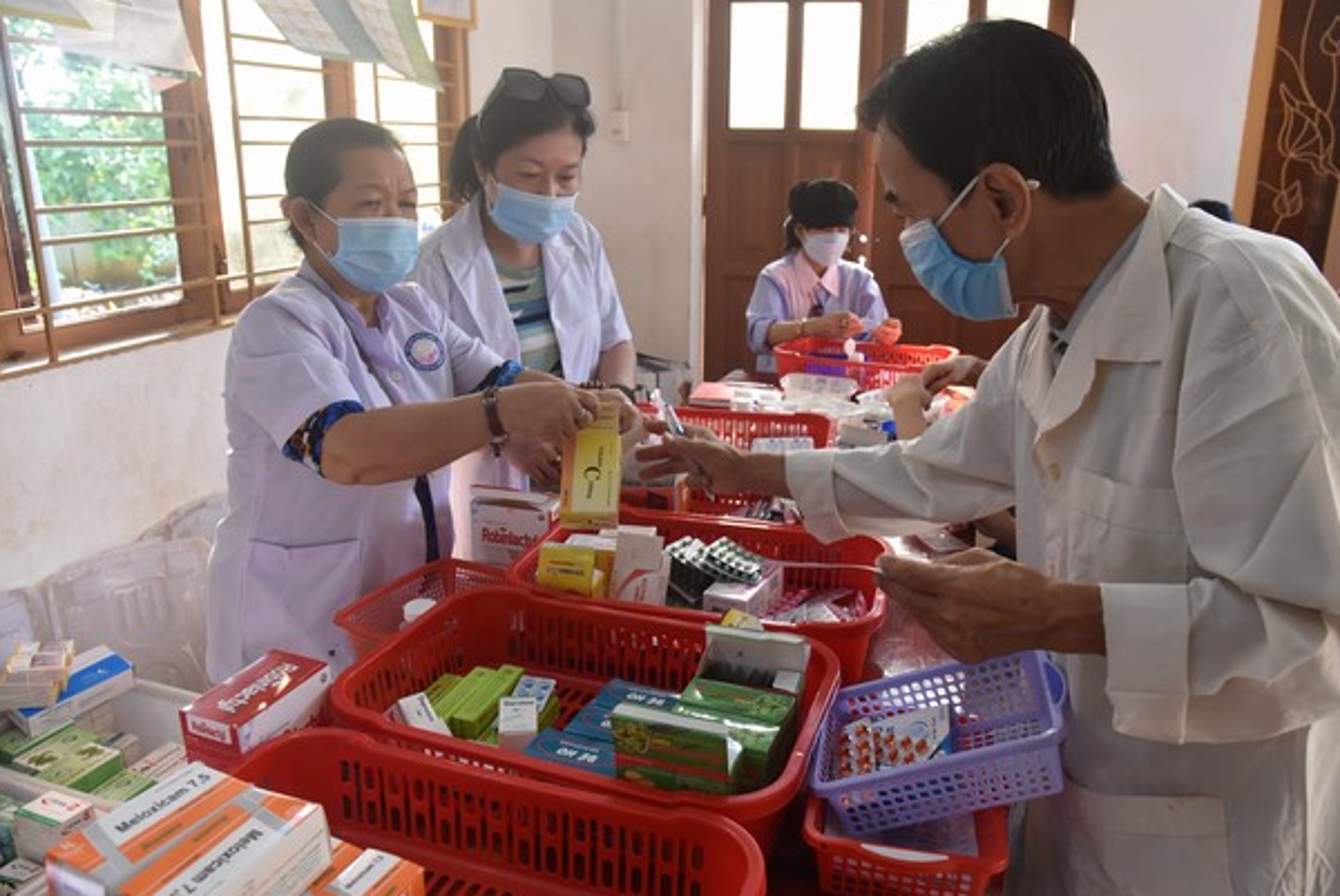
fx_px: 968
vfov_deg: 49.6
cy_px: 429
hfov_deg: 69.3
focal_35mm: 26
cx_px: 697
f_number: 5.6
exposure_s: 1/125
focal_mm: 24
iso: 2000
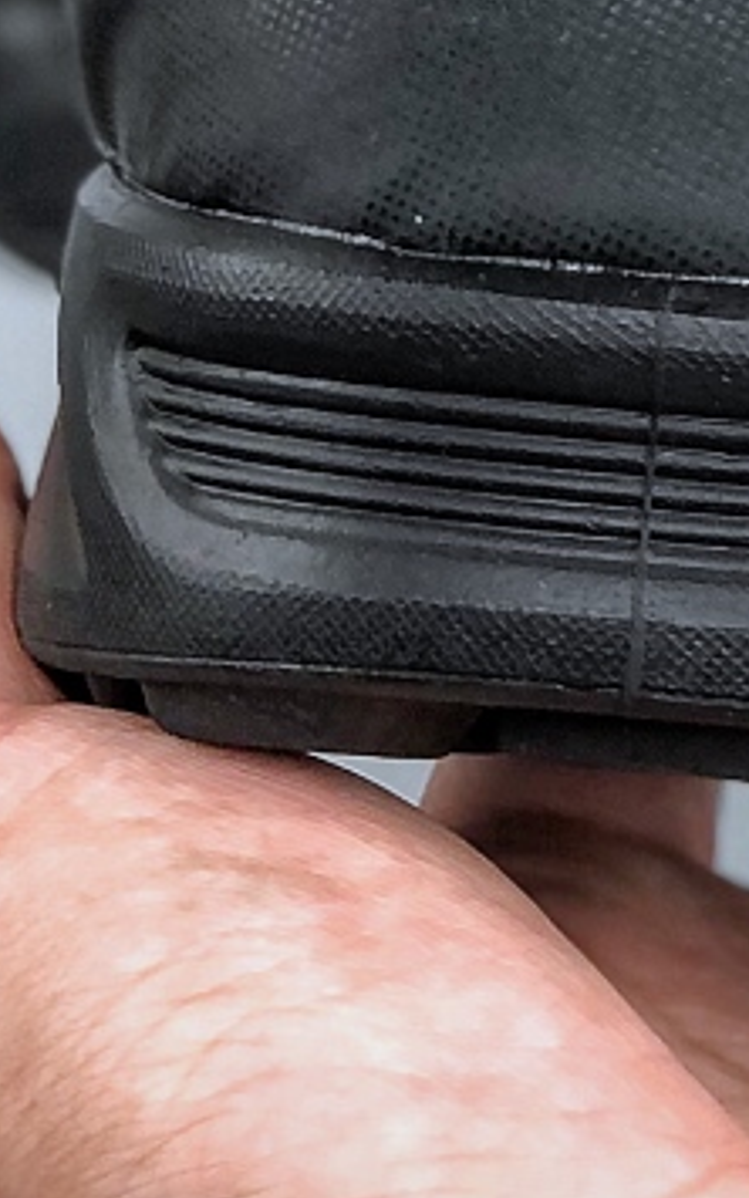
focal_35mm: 245
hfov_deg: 5.4
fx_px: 7999
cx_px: 584
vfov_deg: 8.4
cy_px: -358
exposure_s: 1/33
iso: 20
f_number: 2.8
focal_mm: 6.6
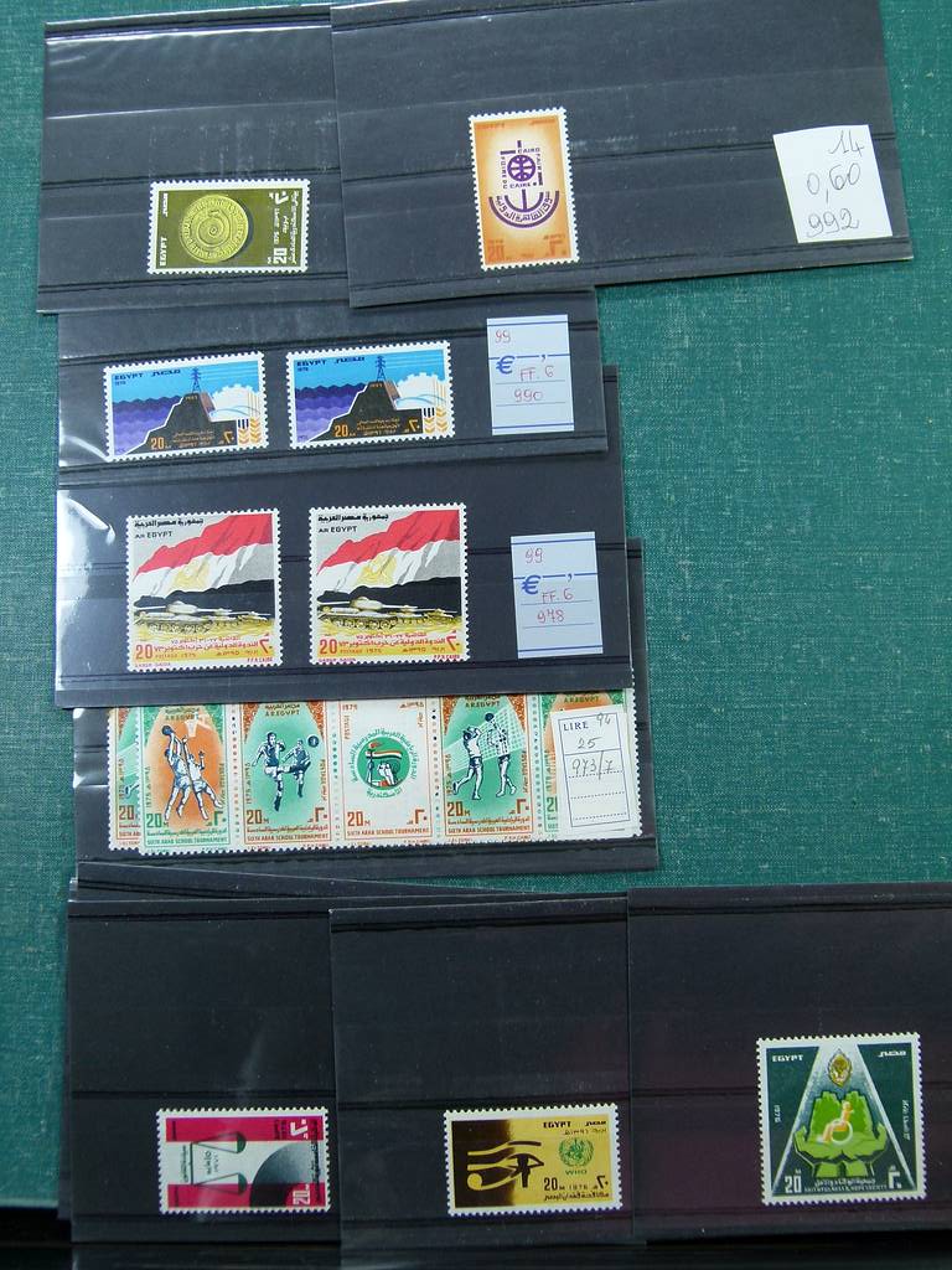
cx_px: 476
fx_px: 1320
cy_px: 635
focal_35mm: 36
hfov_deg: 39.7
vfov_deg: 51.4
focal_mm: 6.5
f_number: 3.1
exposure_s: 1/60
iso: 100
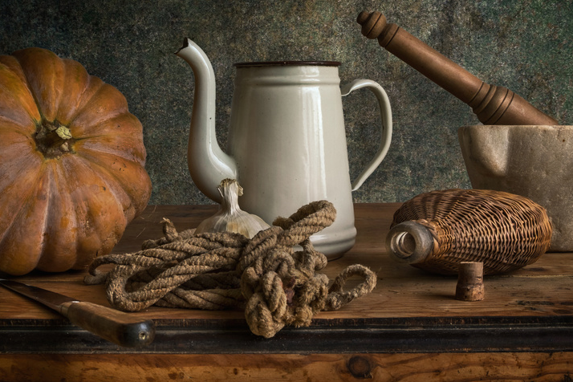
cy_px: 140
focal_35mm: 56
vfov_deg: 24.1
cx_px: 286
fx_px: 891
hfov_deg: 35.6
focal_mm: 26.5
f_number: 11
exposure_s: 1/8
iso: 200
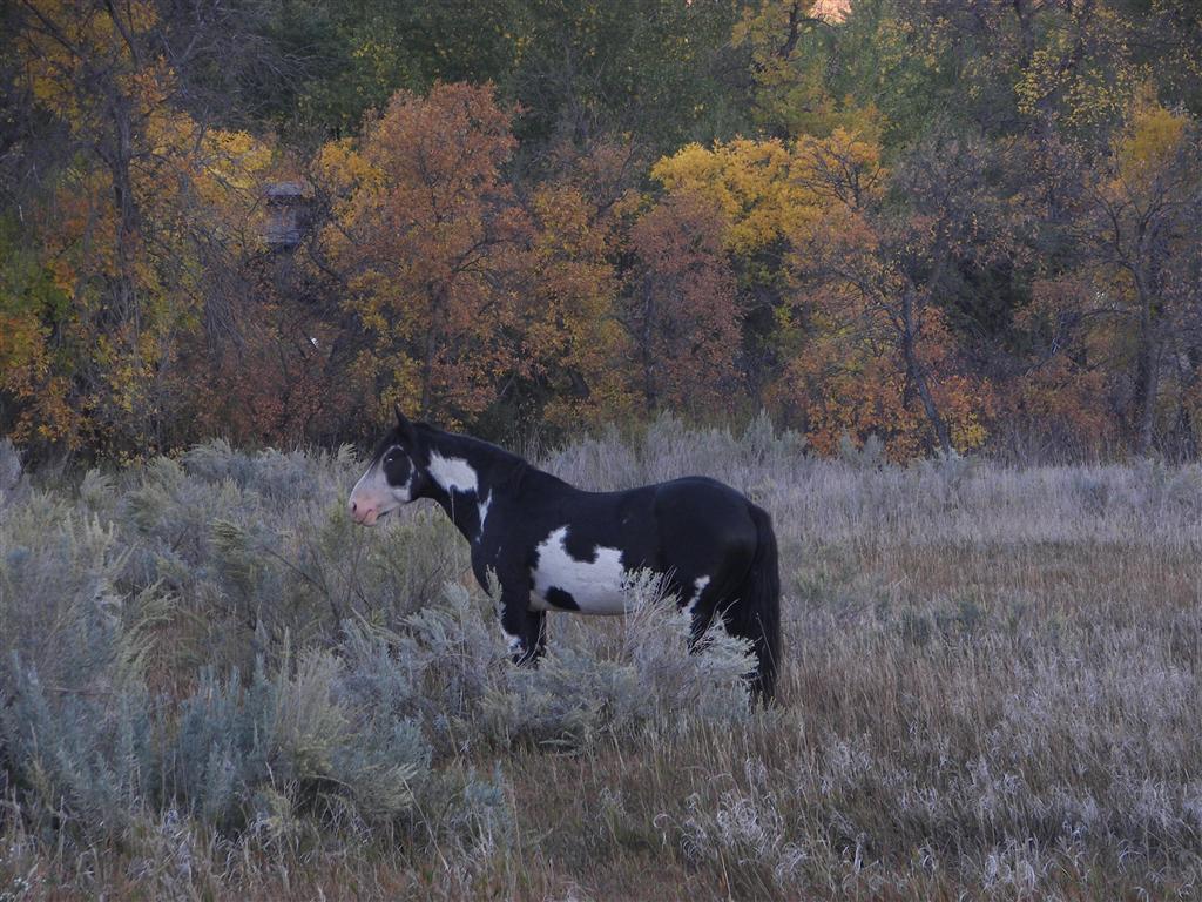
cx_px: 601
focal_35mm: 191
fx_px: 6632
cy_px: 451
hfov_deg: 10.4
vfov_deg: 7.8
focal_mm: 31.6
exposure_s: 1/50
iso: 64
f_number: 3.6
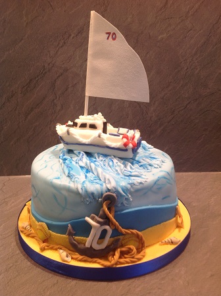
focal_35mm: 35
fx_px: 299
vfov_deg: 52.7
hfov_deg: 40.6
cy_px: 148
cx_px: 110
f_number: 2.4
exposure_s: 1/24
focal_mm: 4.28
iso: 50
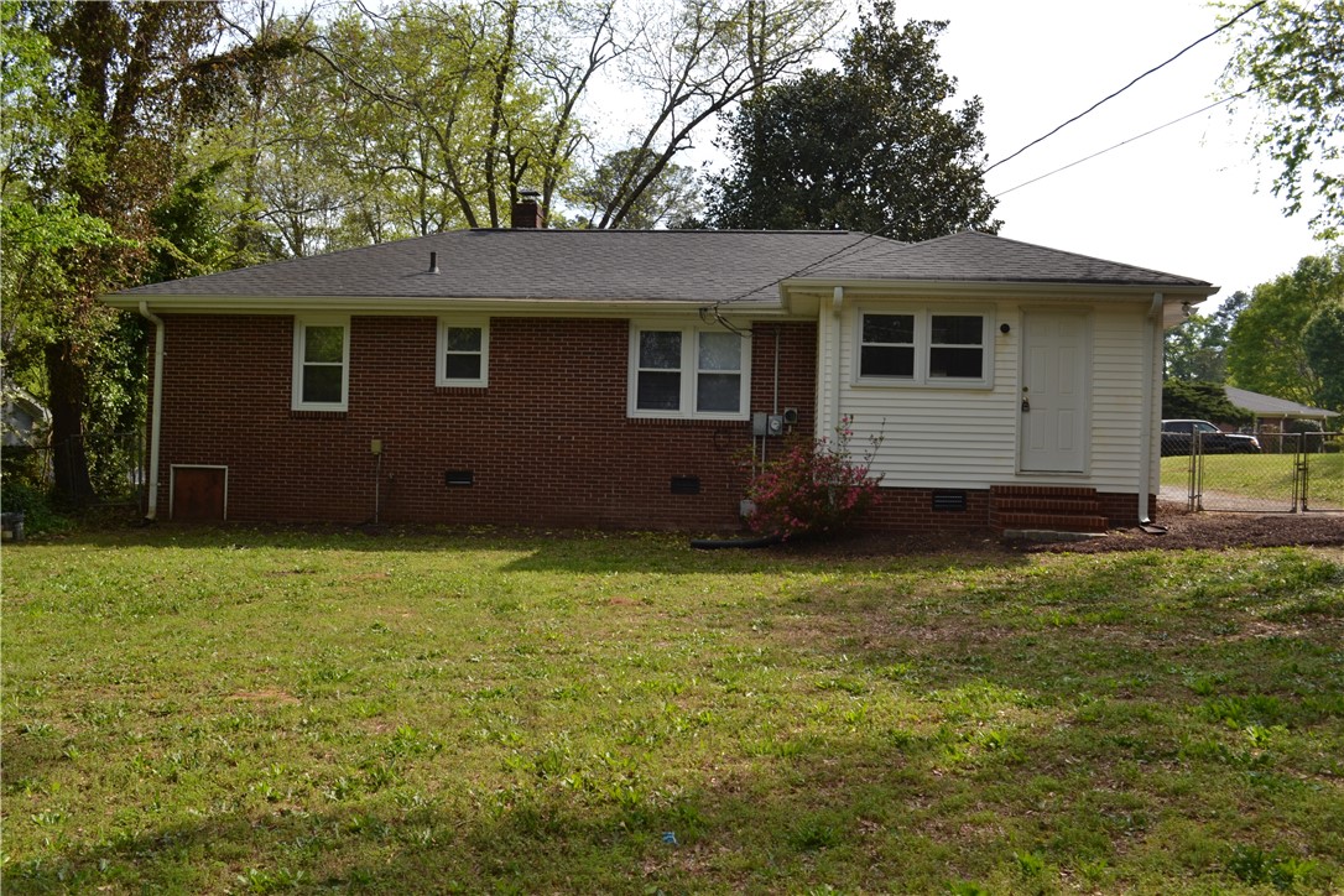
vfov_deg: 40.0
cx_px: 672
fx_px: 1232
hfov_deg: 57.2
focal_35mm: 33
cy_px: 448
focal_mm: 22
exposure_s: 1/200
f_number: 7.1
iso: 100
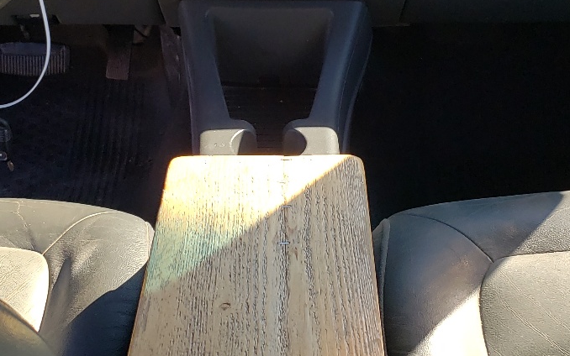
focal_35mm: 65
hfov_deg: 31.5
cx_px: 268
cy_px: 90
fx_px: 1010
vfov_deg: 19.9
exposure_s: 1/556
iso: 50
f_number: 1.5
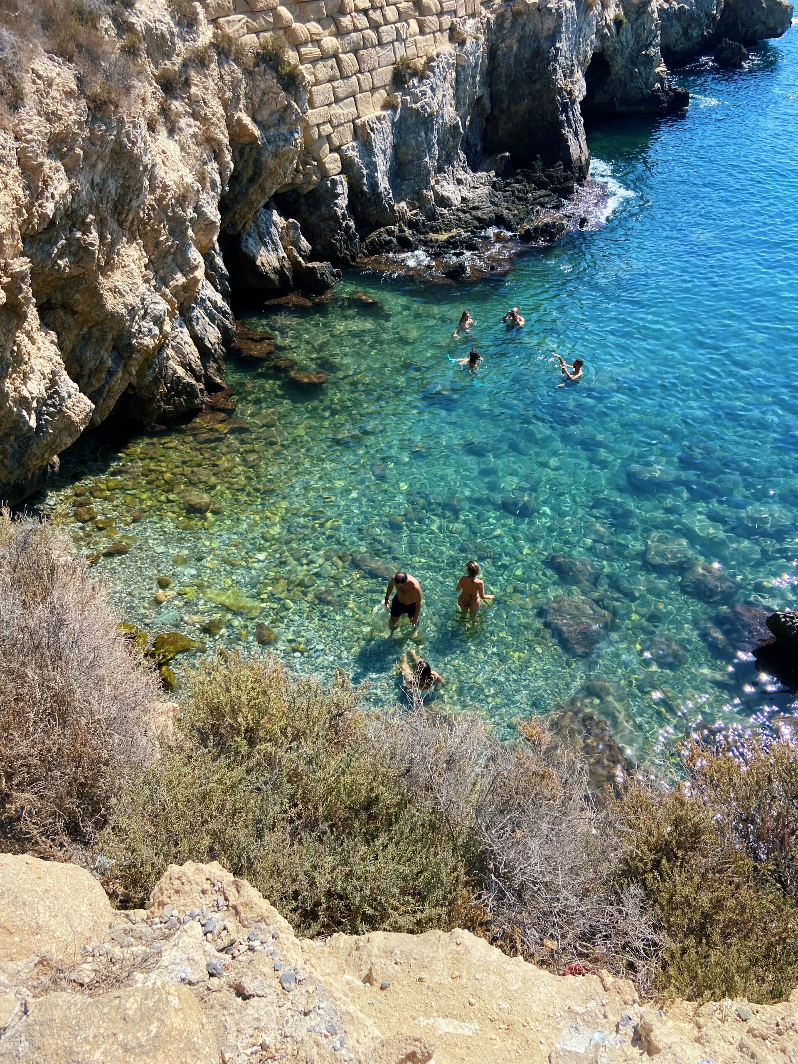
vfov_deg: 67.3
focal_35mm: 26
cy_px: 532
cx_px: 399
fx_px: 799
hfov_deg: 53.1
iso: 32
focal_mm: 4.25
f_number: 1.8
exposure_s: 1/1808
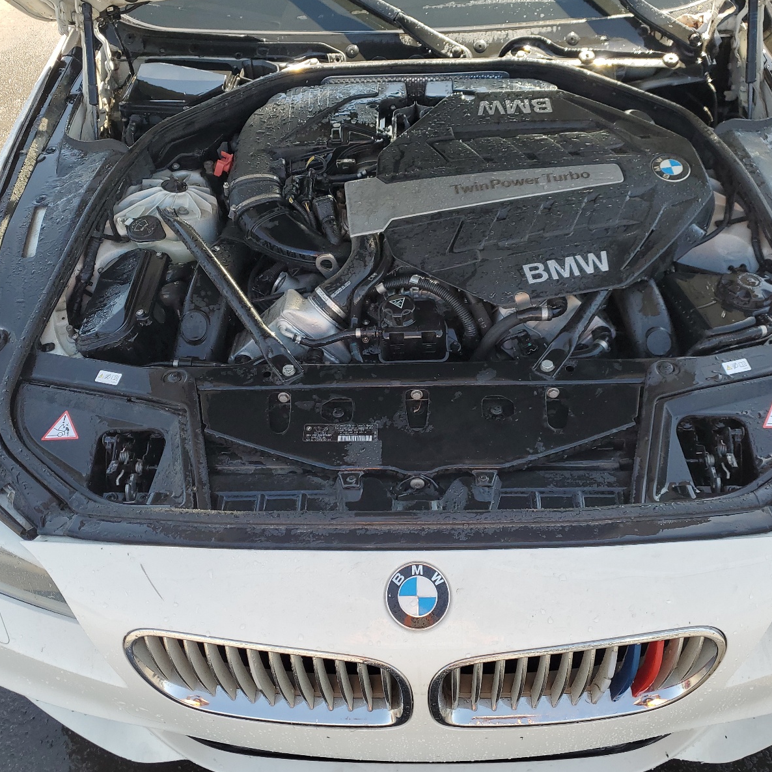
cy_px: 386
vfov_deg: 52.5
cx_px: 428
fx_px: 782
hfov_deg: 52.4
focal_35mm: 31
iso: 50
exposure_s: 1/588
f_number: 1.5
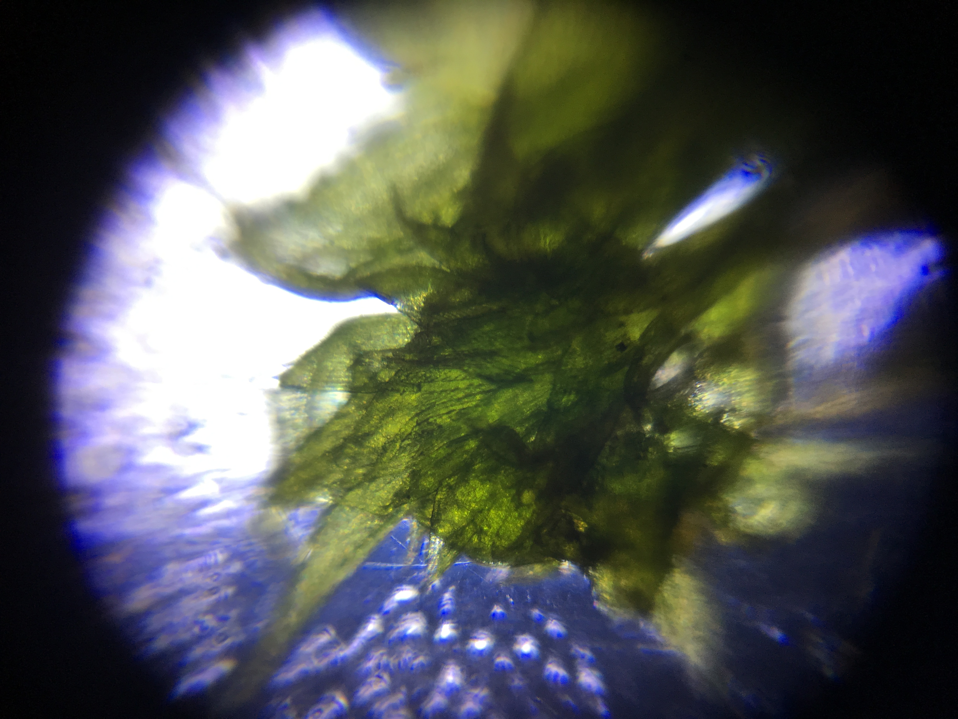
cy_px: 360
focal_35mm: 29
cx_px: 479
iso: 40
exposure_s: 1/120
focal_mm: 4.15
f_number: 2.2
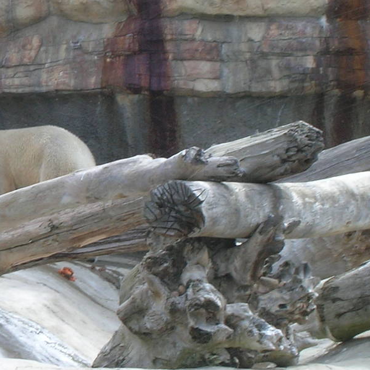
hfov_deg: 7.2
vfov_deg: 7.3
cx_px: -31
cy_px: 162
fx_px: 2914
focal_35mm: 241
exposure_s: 1/39.6
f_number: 8.2
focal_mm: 17.1
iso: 50
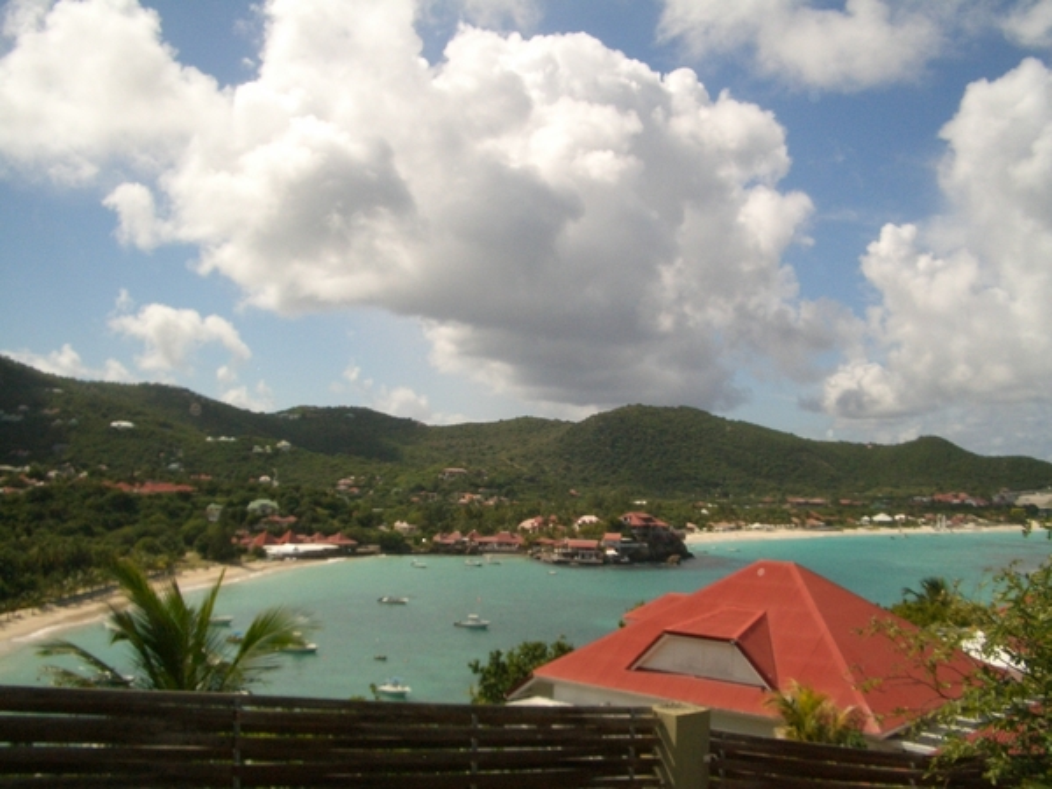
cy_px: 394
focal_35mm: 35
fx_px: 1064
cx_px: 526
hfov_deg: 52.6
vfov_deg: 40.7
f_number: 4.3
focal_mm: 5.8
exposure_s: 1/2000
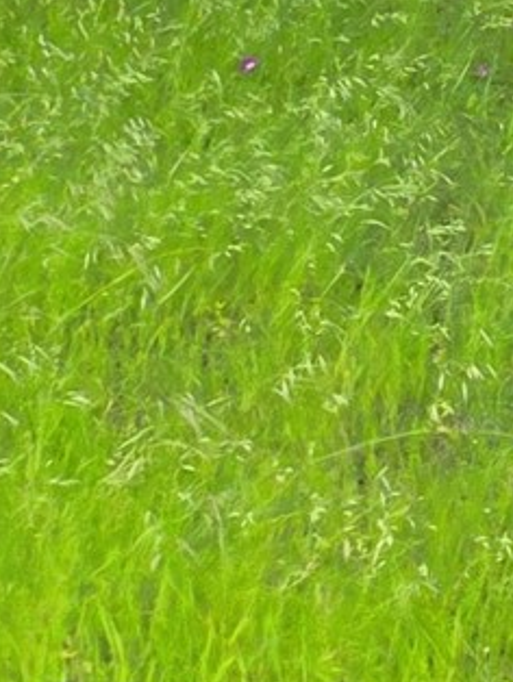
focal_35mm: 150
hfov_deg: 7.2
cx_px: 2080
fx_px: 2960
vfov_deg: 12.1
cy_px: -543
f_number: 1.8
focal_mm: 5.4
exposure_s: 1/3273
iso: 80
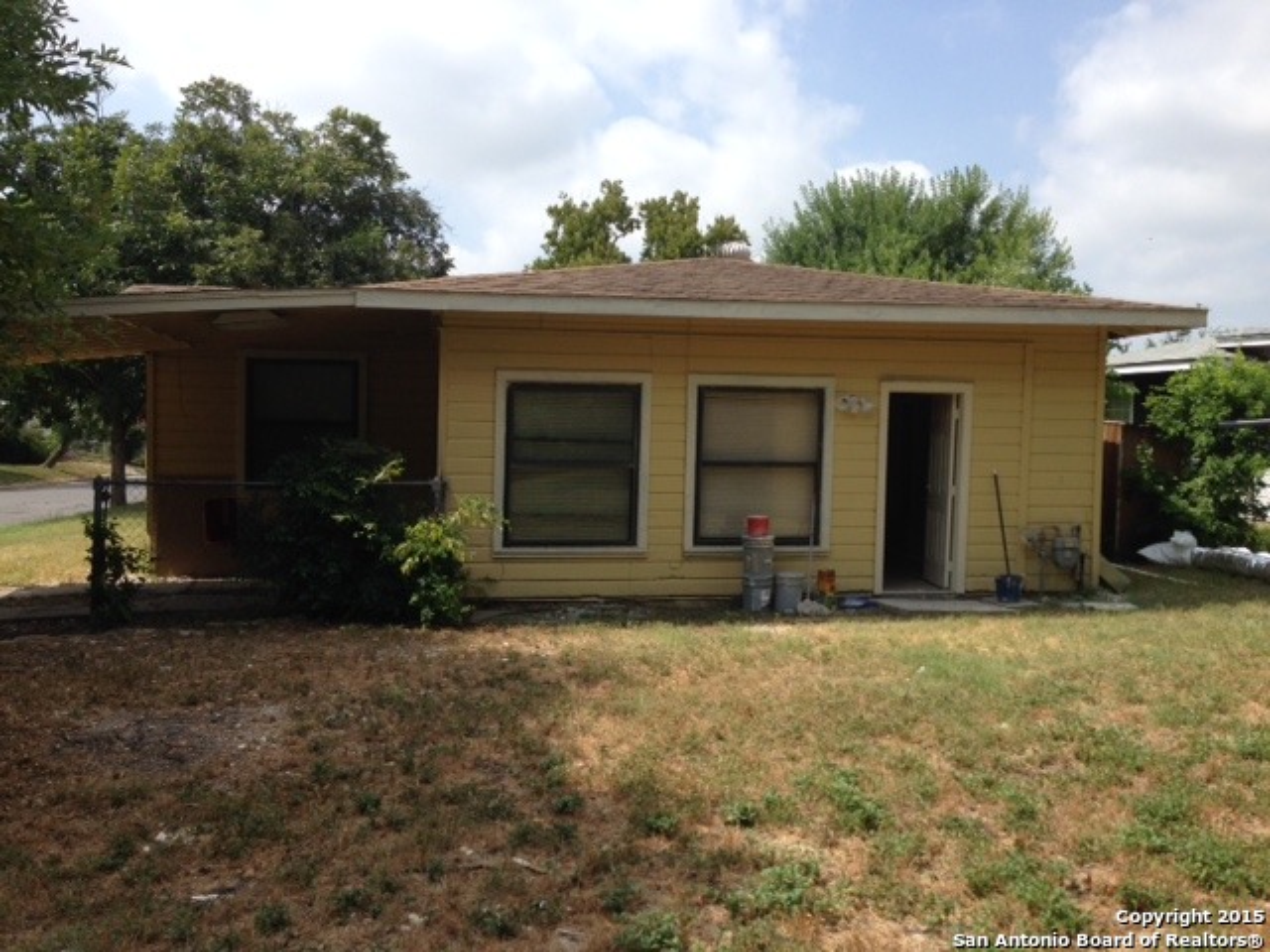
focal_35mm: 33
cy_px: 476
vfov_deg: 42.9
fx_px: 1211
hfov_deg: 55.4
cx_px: 635
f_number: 2.4
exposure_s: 1/1290
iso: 50
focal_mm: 4.12
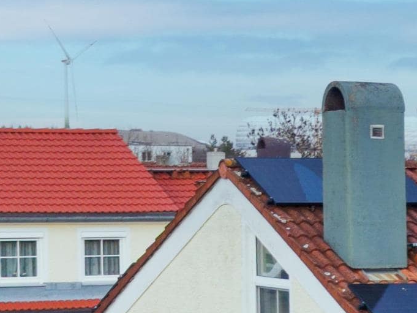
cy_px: 692
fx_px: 2012
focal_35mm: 167
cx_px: 919
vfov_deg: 8.3
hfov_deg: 10.5
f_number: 1.8
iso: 100
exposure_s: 1/250
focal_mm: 8.67
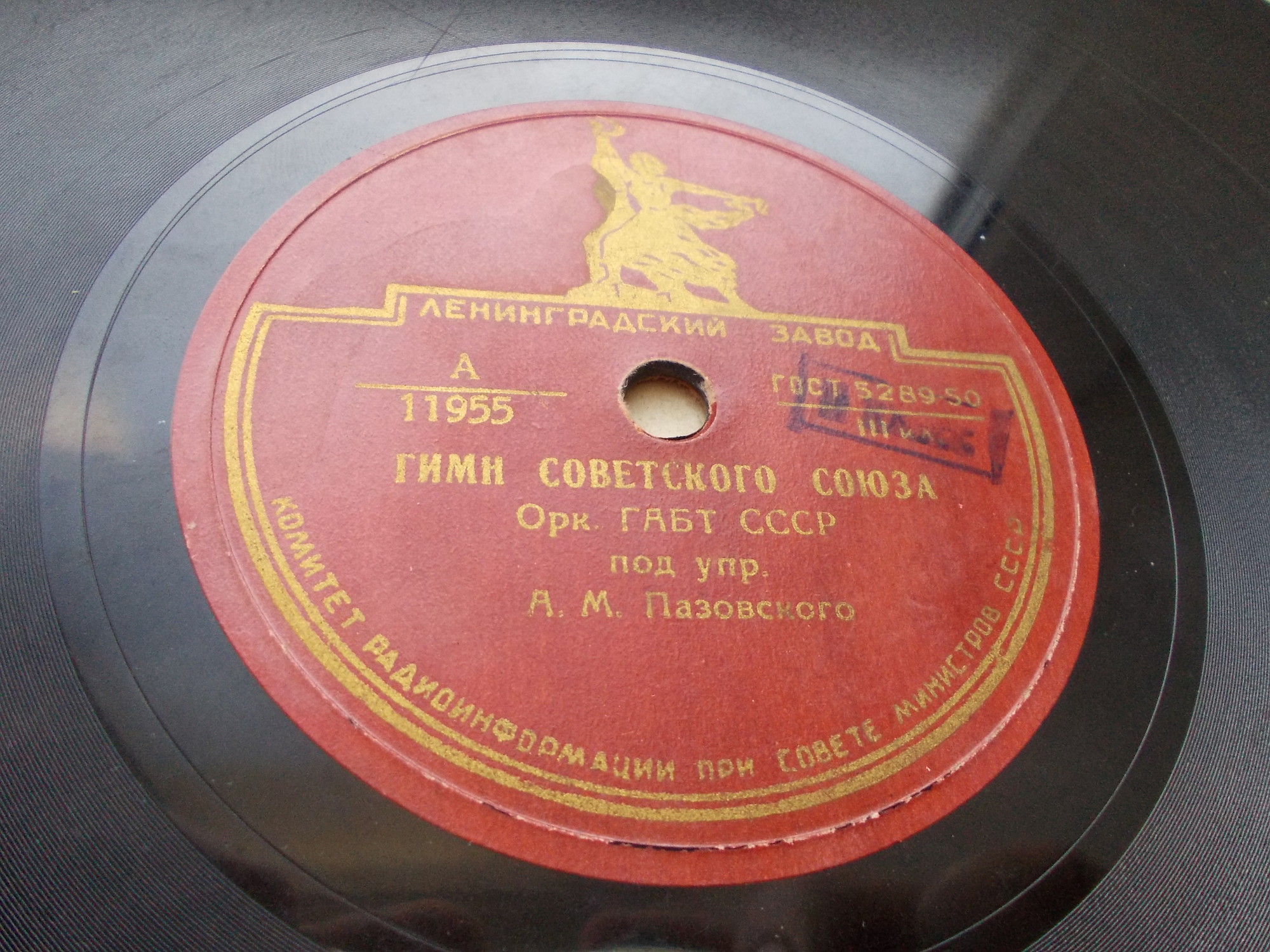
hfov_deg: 63.4
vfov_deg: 49.7
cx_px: 635
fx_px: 1027
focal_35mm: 28
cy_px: 476
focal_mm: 4
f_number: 2.7
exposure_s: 1/60
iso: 200
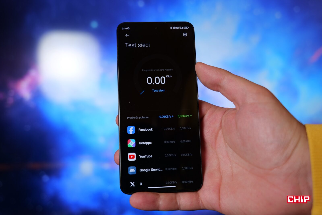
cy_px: 108
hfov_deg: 53.1
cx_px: 161
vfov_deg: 36.9
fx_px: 322
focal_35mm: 36
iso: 640
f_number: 3.5
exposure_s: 1/50
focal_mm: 36
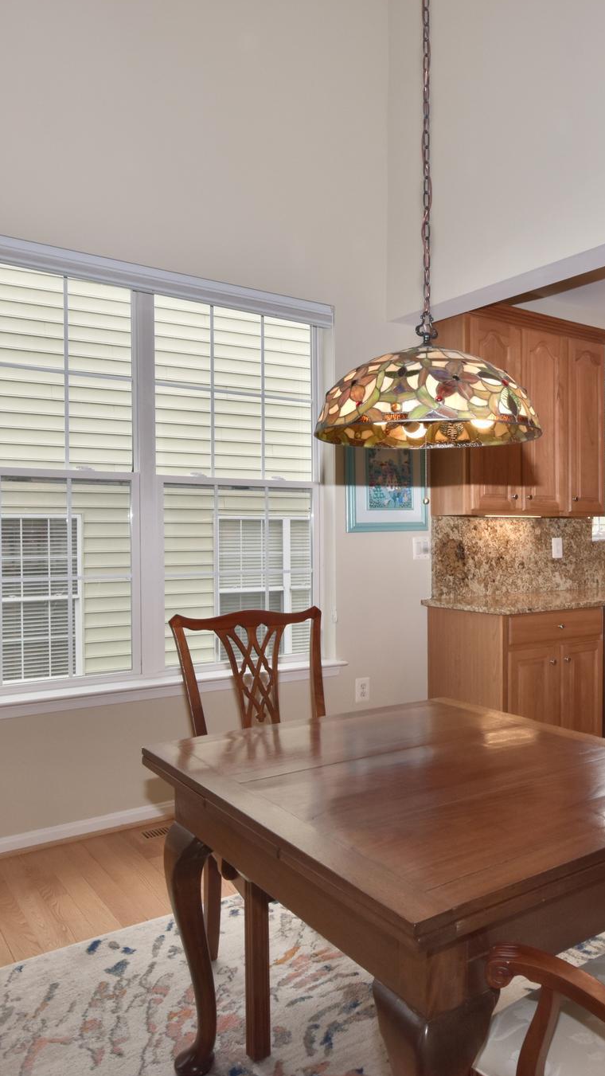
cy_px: 535
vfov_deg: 69.1
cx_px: 432
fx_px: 781
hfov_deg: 41.4
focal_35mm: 27
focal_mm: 11.5
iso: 400
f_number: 13
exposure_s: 1/60
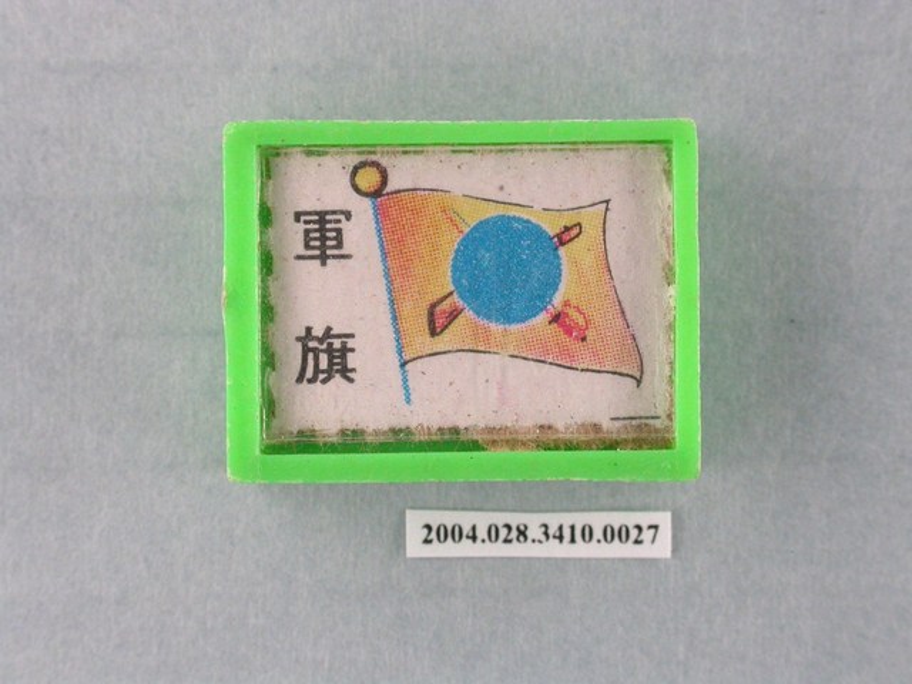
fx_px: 3794
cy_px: 342
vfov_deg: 10.3
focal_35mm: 144
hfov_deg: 13.7
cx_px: 456
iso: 200
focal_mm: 29.9
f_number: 6.2
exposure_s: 1/30
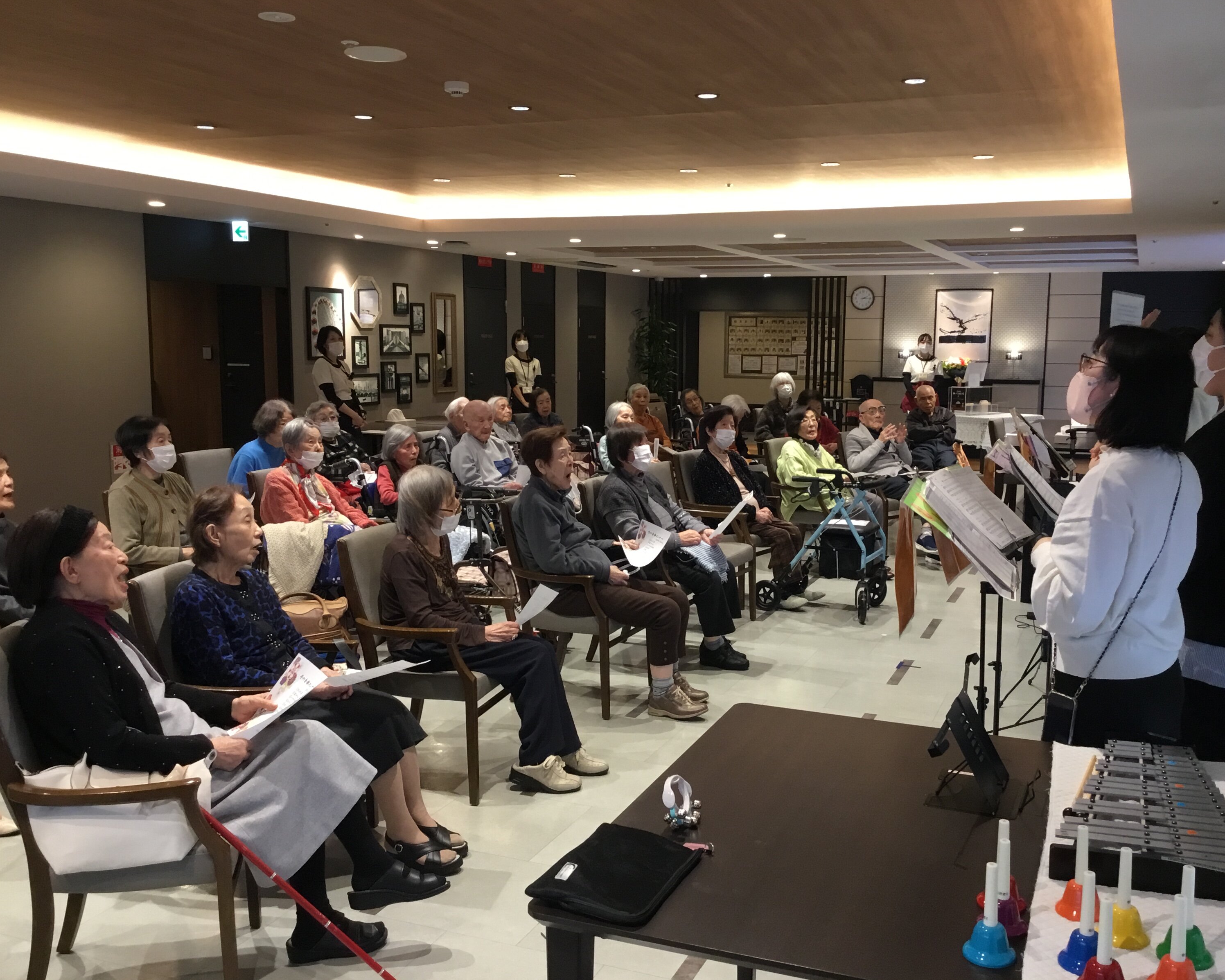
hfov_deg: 54.2
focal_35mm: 33
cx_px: 662
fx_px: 1196
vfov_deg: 44.5
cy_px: 490
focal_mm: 3.3
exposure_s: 1/30
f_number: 2.4
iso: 80
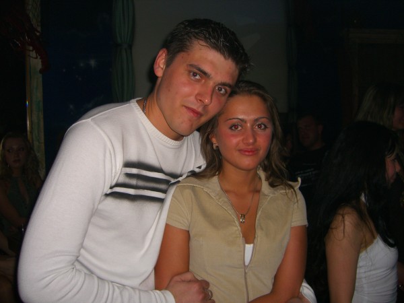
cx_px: 202
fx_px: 443
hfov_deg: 49.0
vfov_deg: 37.7
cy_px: 152
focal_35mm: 38
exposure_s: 1/60
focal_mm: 7.9
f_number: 2.8
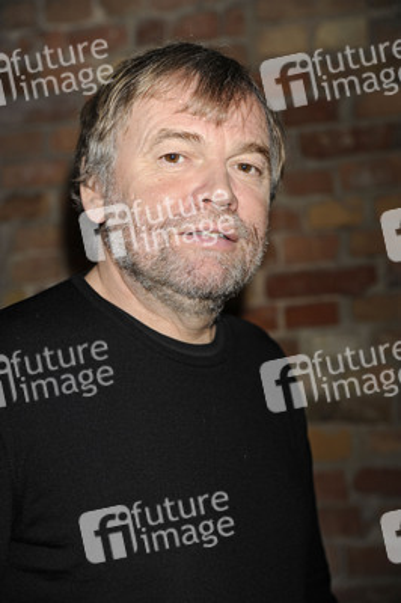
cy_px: 302
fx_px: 920
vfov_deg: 36.3
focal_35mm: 55
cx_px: 200
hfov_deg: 24.6
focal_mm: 55
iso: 800
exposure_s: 1/100
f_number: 3.5
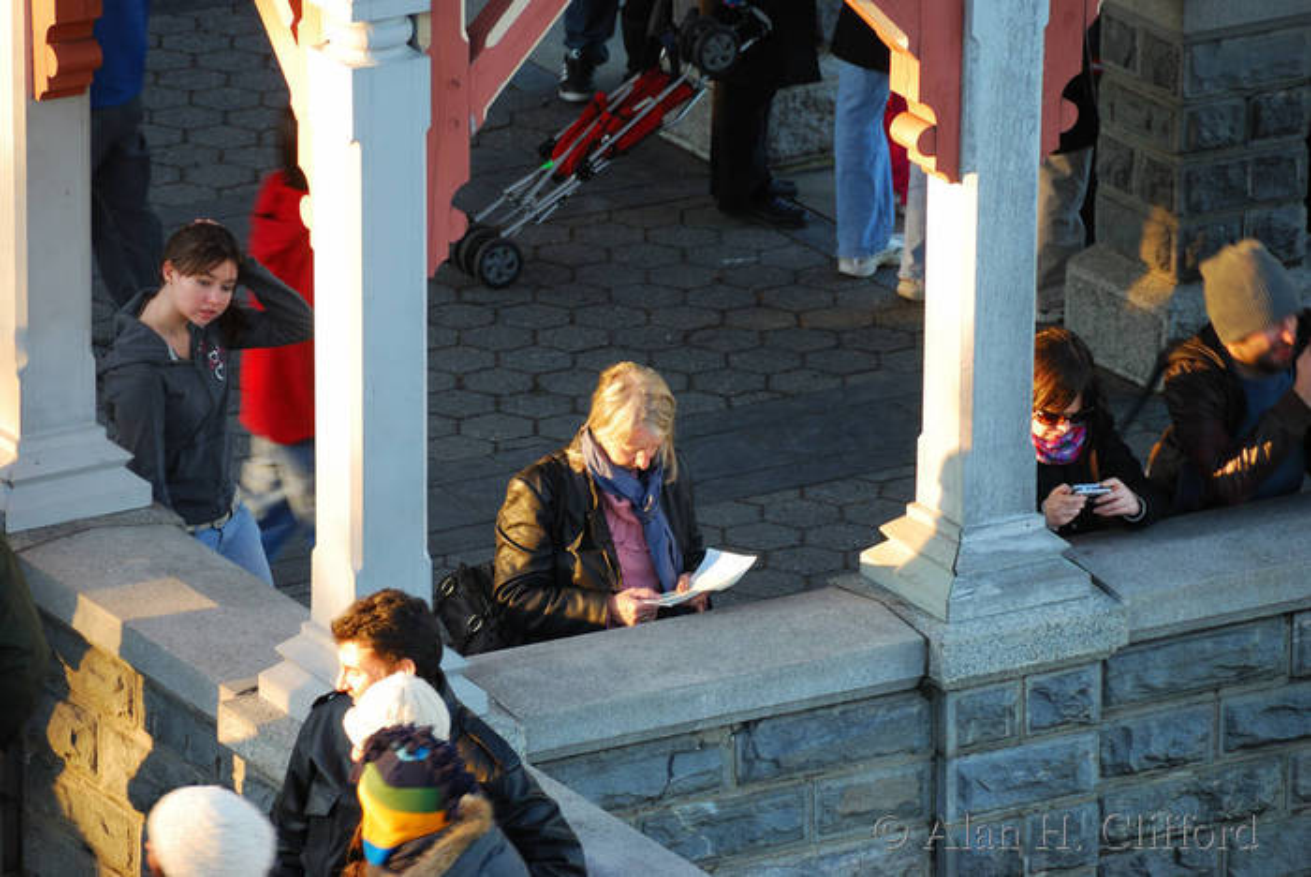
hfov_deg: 6.9
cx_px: 656
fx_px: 10934
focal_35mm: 300
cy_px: 438
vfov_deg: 4.6
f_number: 5.6
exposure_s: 1/30
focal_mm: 200
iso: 140
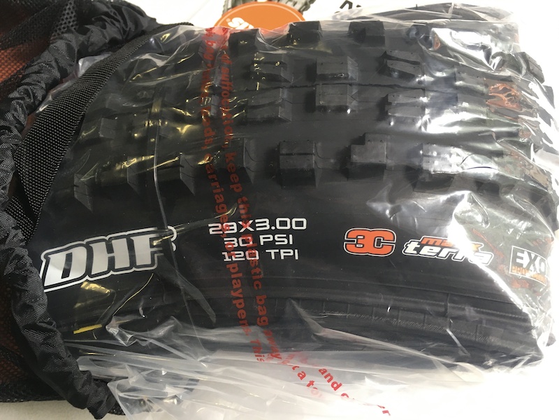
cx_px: 280
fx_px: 468
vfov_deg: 48.2
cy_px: 210
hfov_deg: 61.7
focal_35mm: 29
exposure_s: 1/30
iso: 64
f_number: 2.2
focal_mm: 4.15
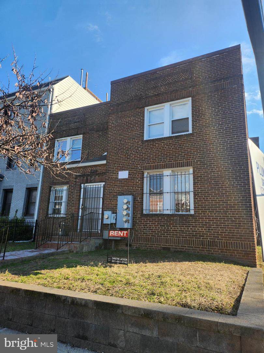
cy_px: 176
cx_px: 132
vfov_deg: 71.6
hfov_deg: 56.8
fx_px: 244
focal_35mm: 24
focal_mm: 5
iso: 50
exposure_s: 1/1276
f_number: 1.8
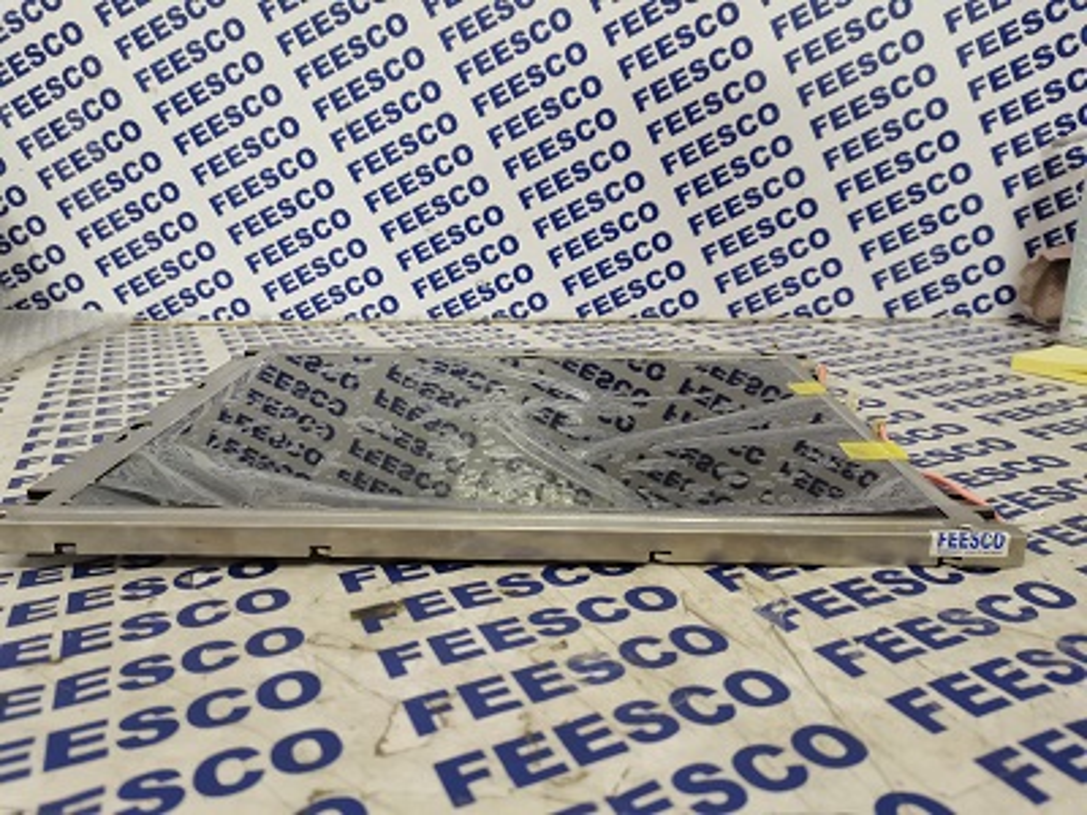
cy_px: 408
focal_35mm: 26
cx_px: 544
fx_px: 816
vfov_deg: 53.1
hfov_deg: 67.3
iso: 500
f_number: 1.8
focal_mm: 5.58
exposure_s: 1/30
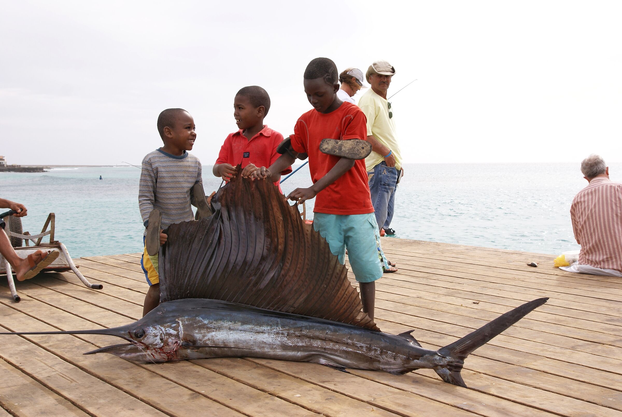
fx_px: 778
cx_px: 311
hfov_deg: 43.6
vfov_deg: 30.0
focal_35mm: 45
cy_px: 208
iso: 100
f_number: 8
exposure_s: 1/160
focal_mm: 30
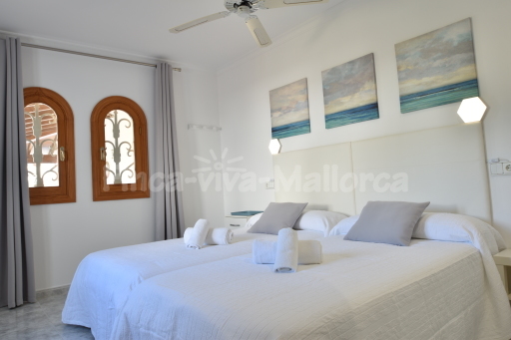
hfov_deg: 73.8
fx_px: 341
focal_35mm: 24
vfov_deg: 53.1
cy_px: 170
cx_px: 256
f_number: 9
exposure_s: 1/5
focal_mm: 16
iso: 100
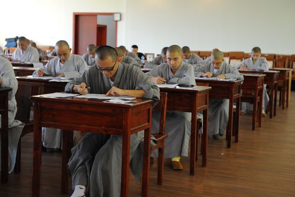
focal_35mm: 62
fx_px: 508
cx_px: 148
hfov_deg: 32.4
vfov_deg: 21.9
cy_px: 98
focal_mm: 62
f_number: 4
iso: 1250
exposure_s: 1/100
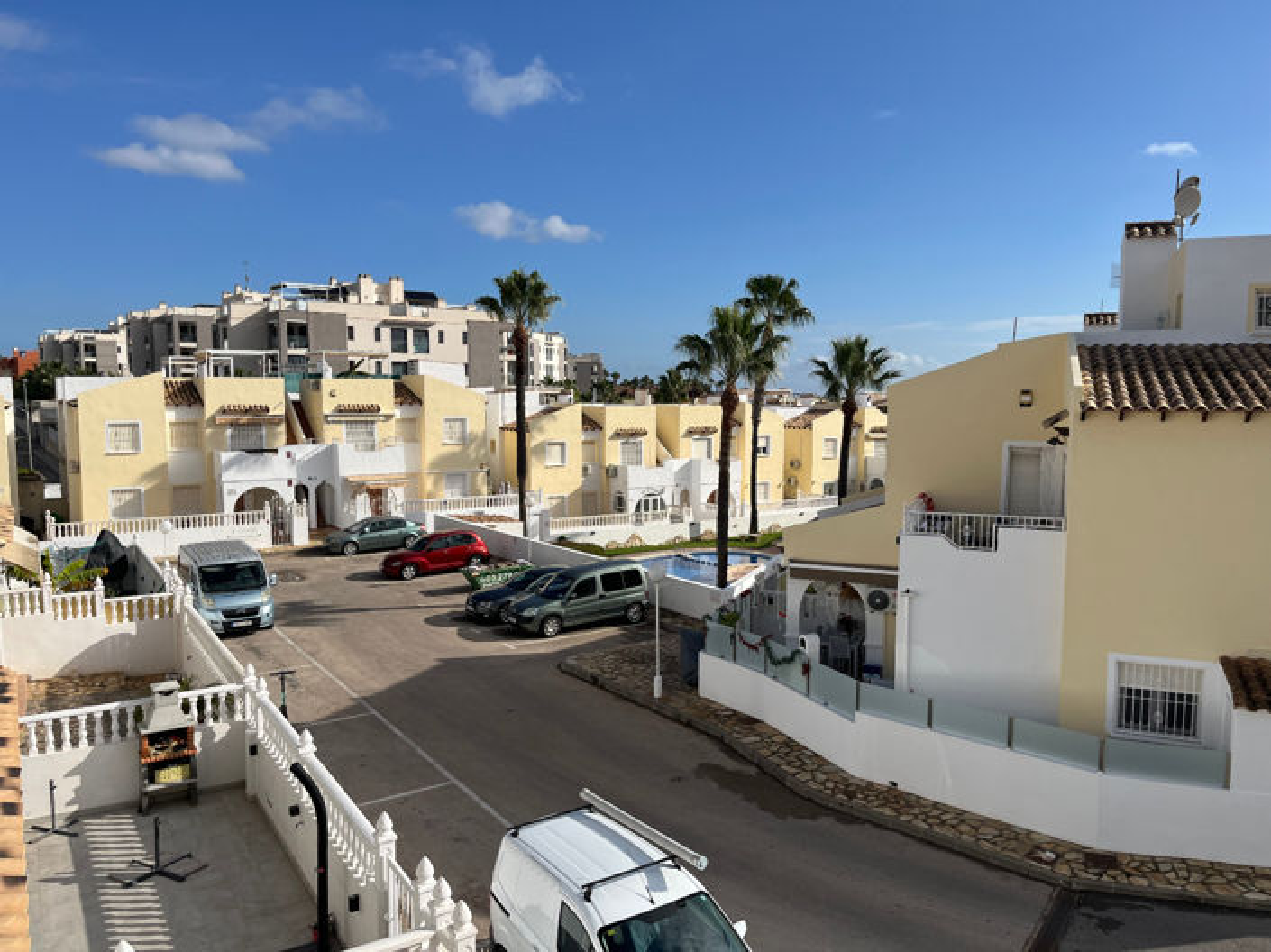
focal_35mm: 26
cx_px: 636
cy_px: 476
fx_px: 954
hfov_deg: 67.3
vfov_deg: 53.0
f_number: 1.6
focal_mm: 5.1
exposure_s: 1/6897
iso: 50
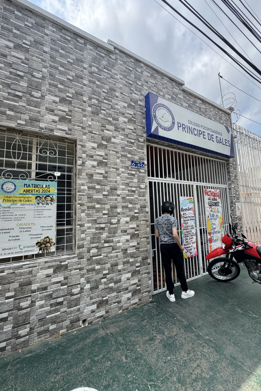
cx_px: 140
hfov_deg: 77.2
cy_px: 192
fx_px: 163
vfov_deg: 100.4
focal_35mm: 15
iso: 40
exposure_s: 1/625
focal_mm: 2.22
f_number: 2.2
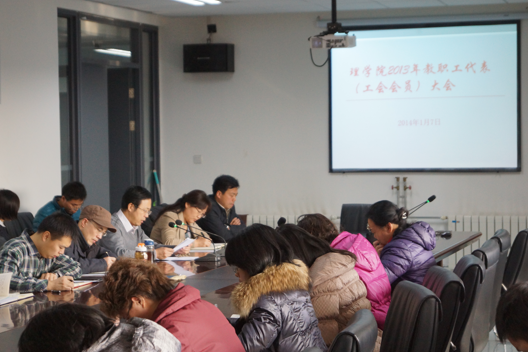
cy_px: 188
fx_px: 1313
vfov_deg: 15.3
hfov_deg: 22.7
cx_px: 256
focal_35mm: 90
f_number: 5.6
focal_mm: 55
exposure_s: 1/100
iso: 1000
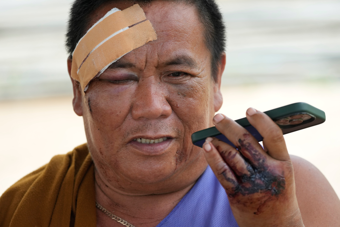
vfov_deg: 6.8
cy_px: 114
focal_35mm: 203
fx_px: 1917
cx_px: 170
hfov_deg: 10.1
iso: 1000
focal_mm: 203
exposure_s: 1/2000
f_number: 5.6
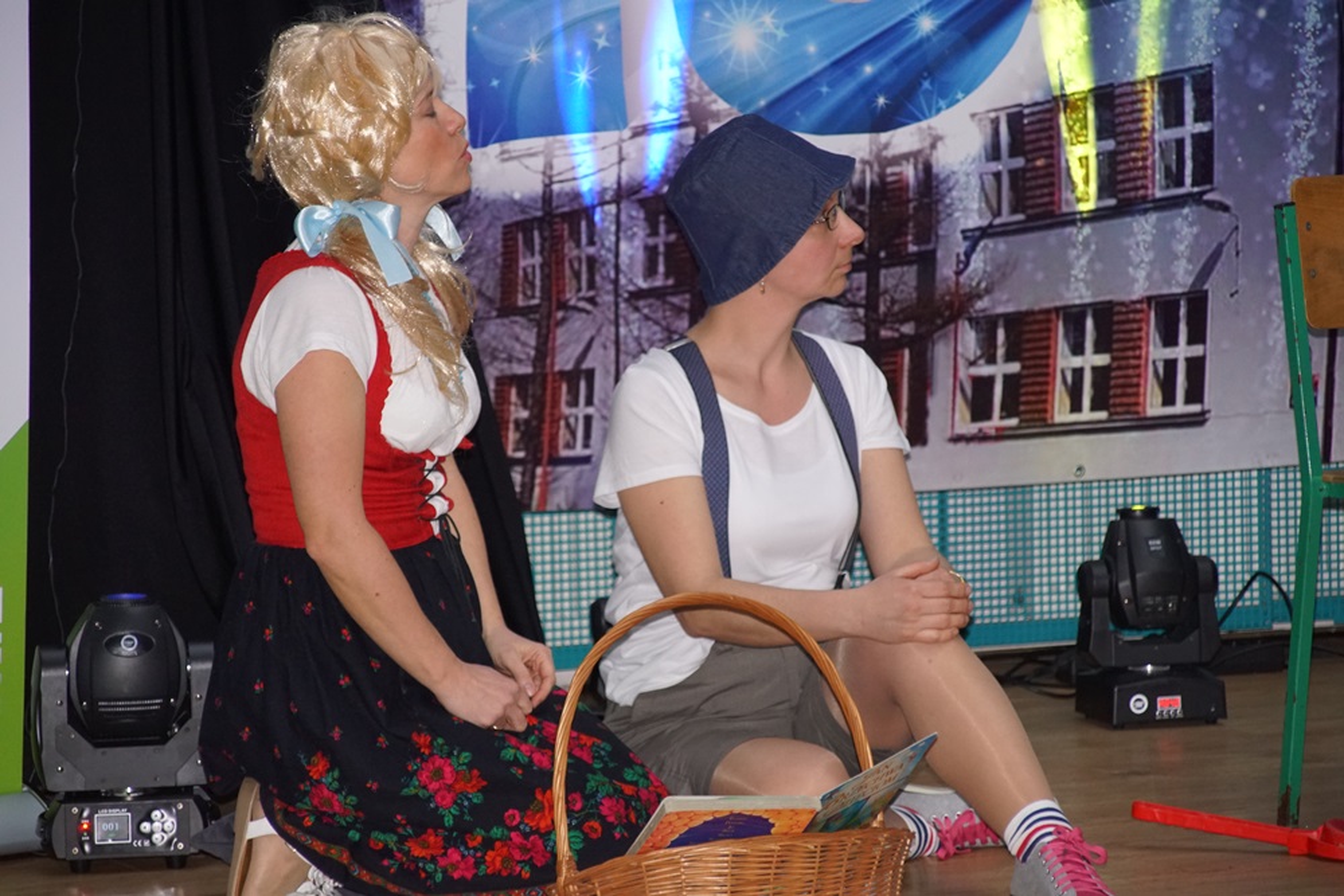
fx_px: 6721
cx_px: 672
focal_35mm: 180
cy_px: 448
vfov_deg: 7.6
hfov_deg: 11.4
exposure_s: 1/60
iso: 1600
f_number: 5.6
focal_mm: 120
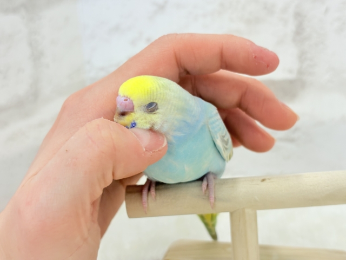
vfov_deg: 28.0
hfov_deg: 36.8
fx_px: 520
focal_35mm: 52
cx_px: 173
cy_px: 130
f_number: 1.6
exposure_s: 1/100
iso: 100
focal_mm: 5.96
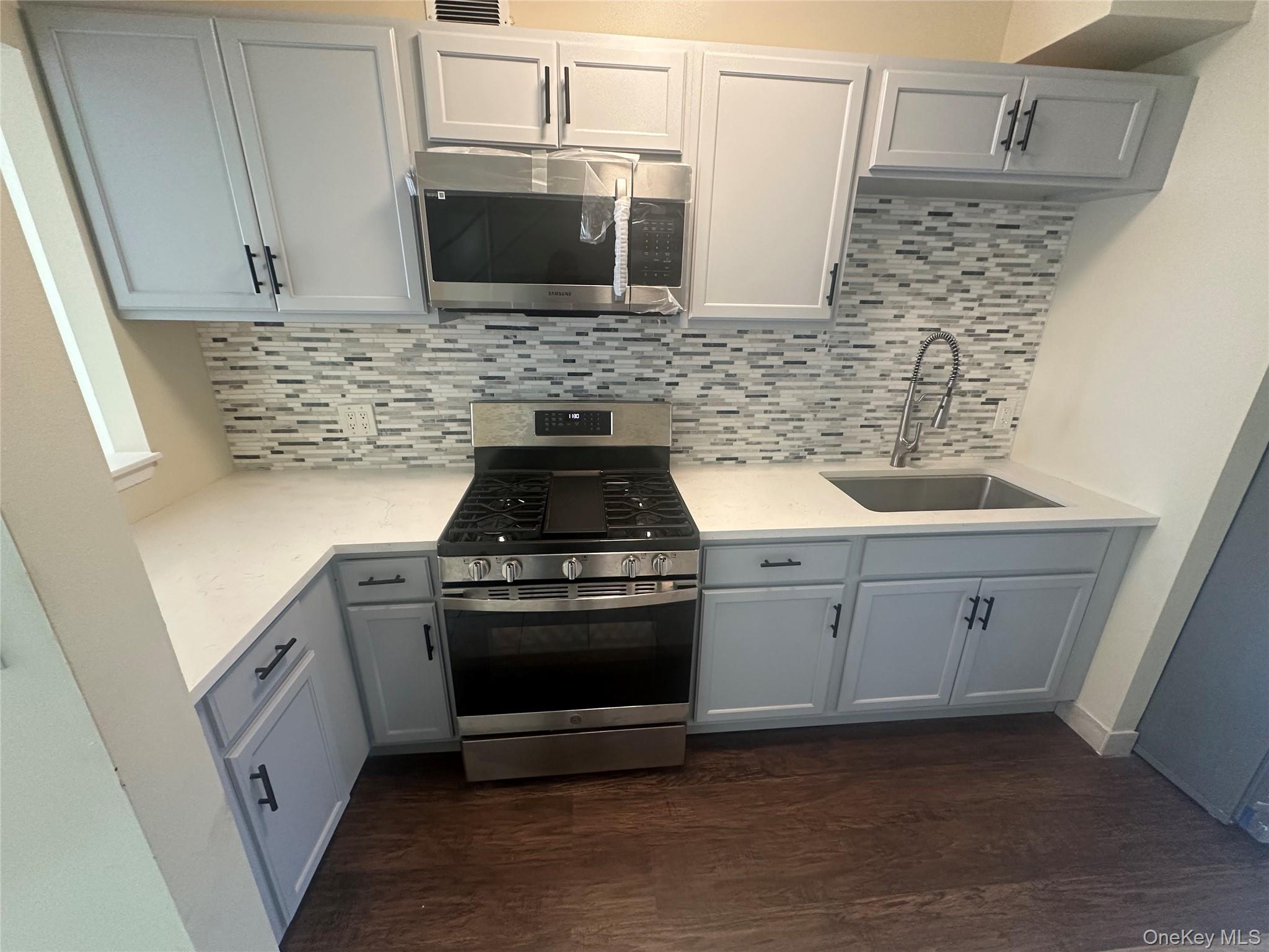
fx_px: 513
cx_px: 634
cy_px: 476
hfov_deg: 102.1
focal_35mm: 14
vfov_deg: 85.7
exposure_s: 1/60
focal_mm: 2.22
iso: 250
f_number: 2.2
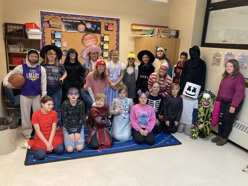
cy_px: 93
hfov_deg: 63.4
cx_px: 124
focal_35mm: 28
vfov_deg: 49.7
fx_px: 201
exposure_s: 1/60
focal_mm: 3.99
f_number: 1.8
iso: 160
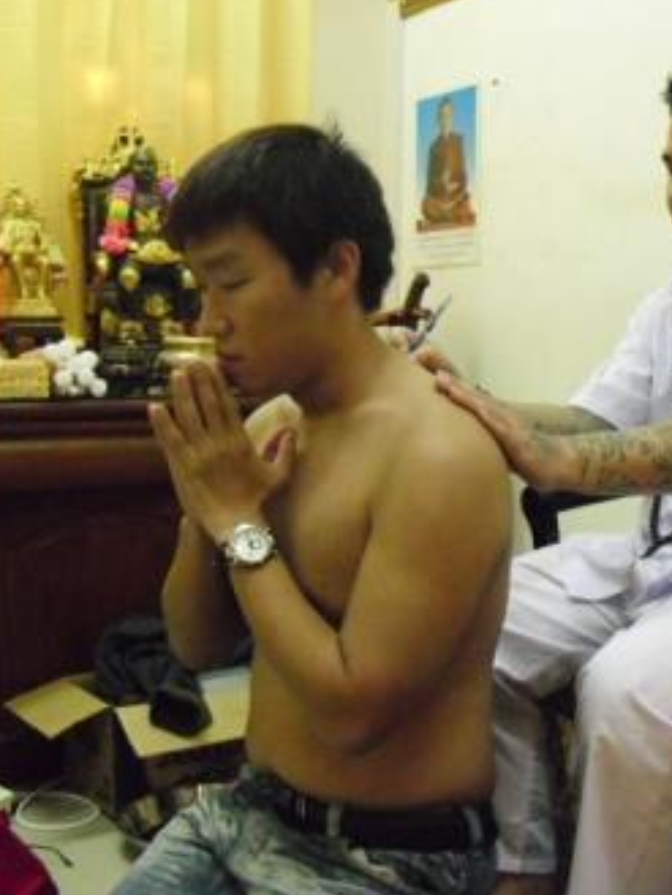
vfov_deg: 38.9
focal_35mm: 49
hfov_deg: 29.0
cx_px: 539
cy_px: 441
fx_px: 1267
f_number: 3.1
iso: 800
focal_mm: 6.3
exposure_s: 1/50
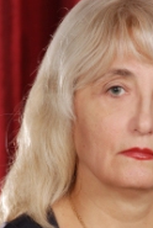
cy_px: 207
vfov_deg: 4.2
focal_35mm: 491
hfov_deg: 2.8
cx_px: 109
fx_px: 3120
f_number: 9
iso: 100
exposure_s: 1/160
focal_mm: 135
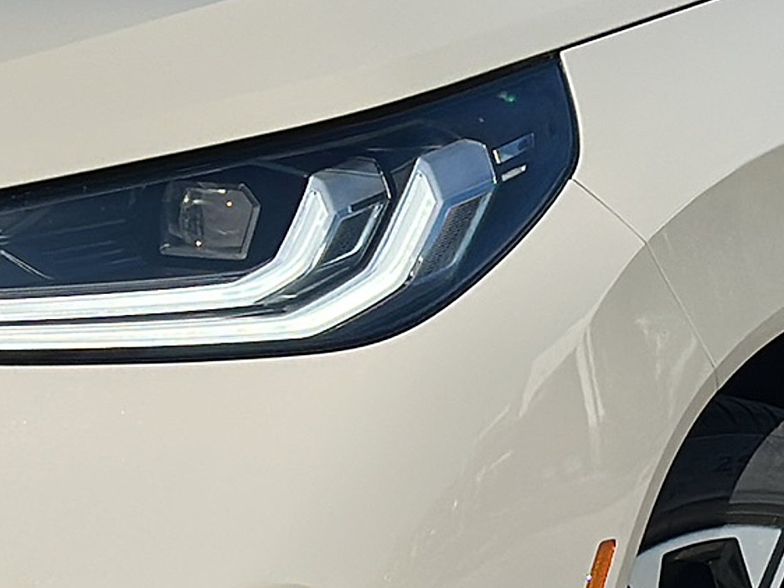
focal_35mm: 171
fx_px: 3873
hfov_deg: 11.5
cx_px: 164
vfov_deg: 8.7
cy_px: 123
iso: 64
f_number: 1.78
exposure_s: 1/6711
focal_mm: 6.86
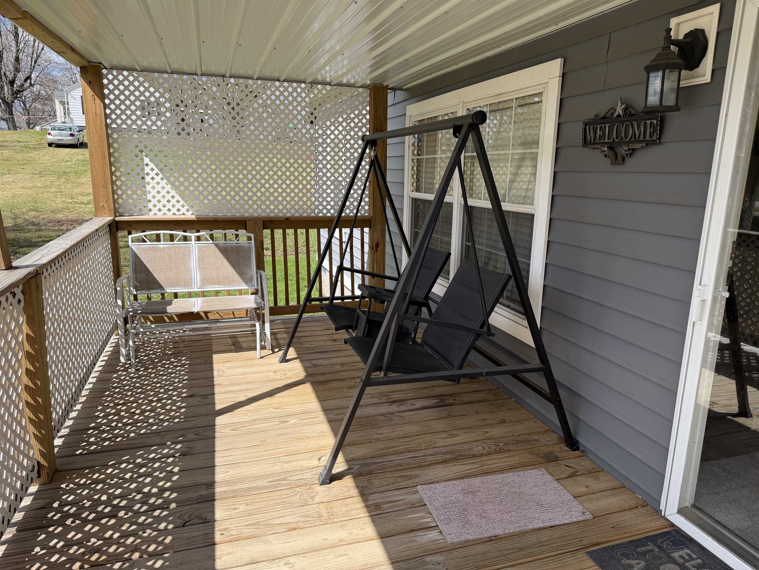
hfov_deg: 71.6
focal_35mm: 24
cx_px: 380
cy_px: 285
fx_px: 526
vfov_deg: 56.8
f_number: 1.78
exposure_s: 1/2370
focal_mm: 6.76
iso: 80
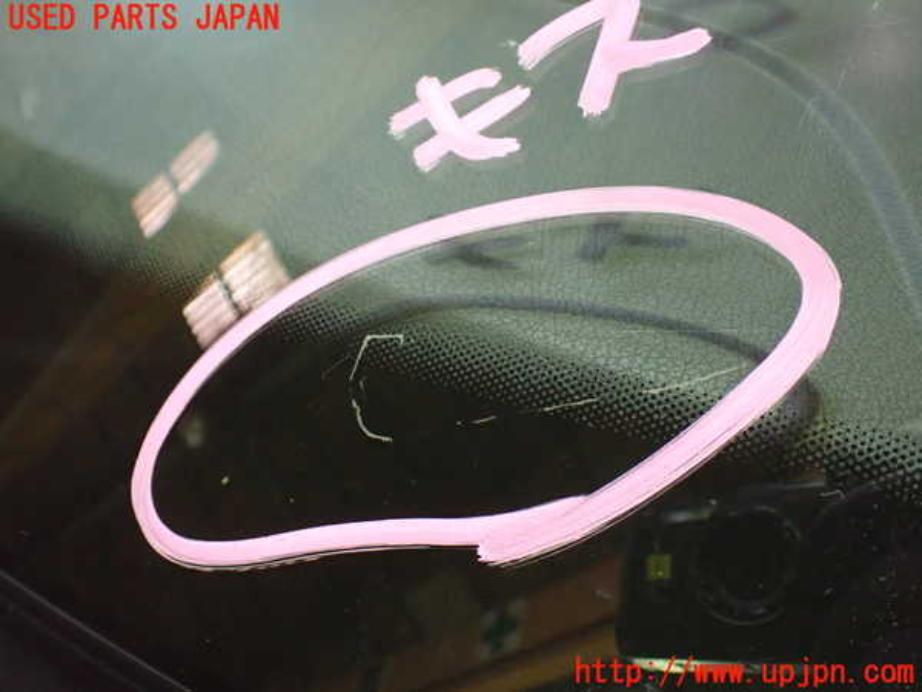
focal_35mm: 30
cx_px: 461
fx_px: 799
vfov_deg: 46.8
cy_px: 346
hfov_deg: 60.0
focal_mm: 5.4
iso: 1000
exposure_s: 1/30
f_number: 2.3
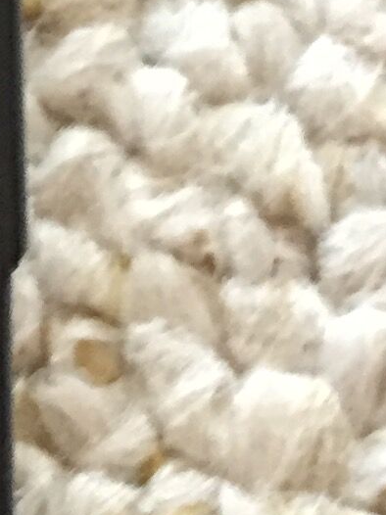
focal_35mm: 180
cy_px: 340
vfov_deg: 11.0
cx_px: -682
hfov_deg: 7.5
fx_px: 2678
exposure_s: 1/33
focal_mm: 4.15
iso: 250
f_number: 2.2
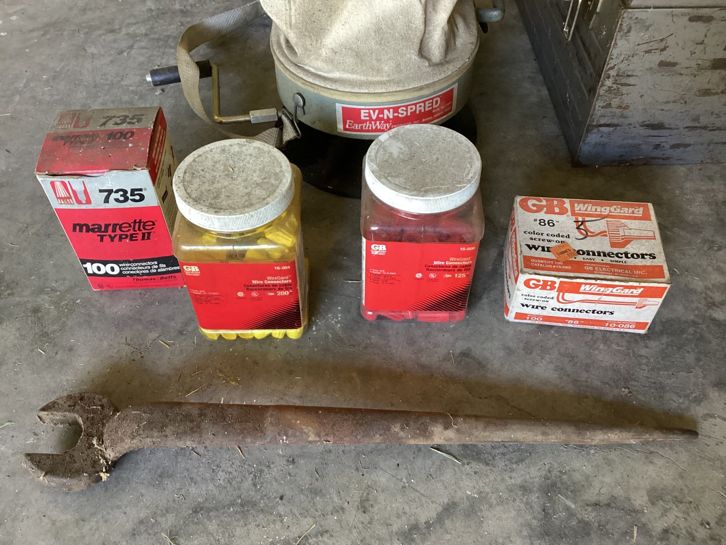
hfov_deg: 58.3
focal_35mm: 31
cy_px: 272
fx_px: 650
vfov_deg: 45.4
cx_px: 363
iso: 250
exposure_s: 1/40
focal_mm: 3.3
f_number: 2.4
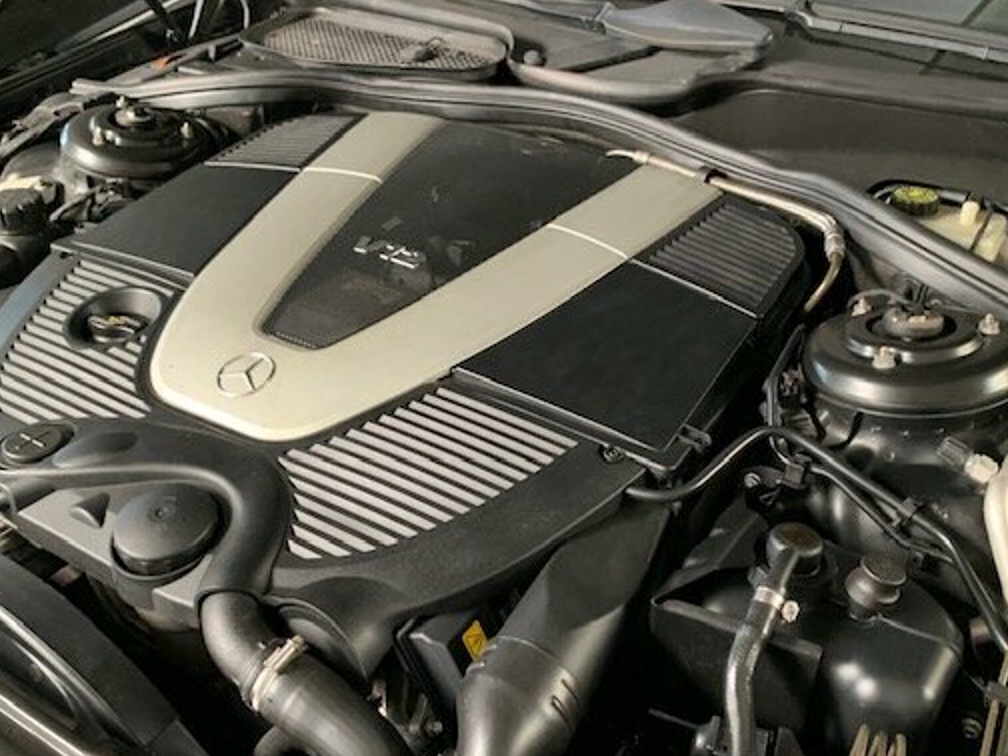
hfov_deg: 55.3
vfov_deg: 42.9
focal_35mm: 33
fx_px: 961
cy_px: 380
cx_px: 516
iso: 400
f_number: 1.8
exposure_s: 1/47
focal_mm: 4.25
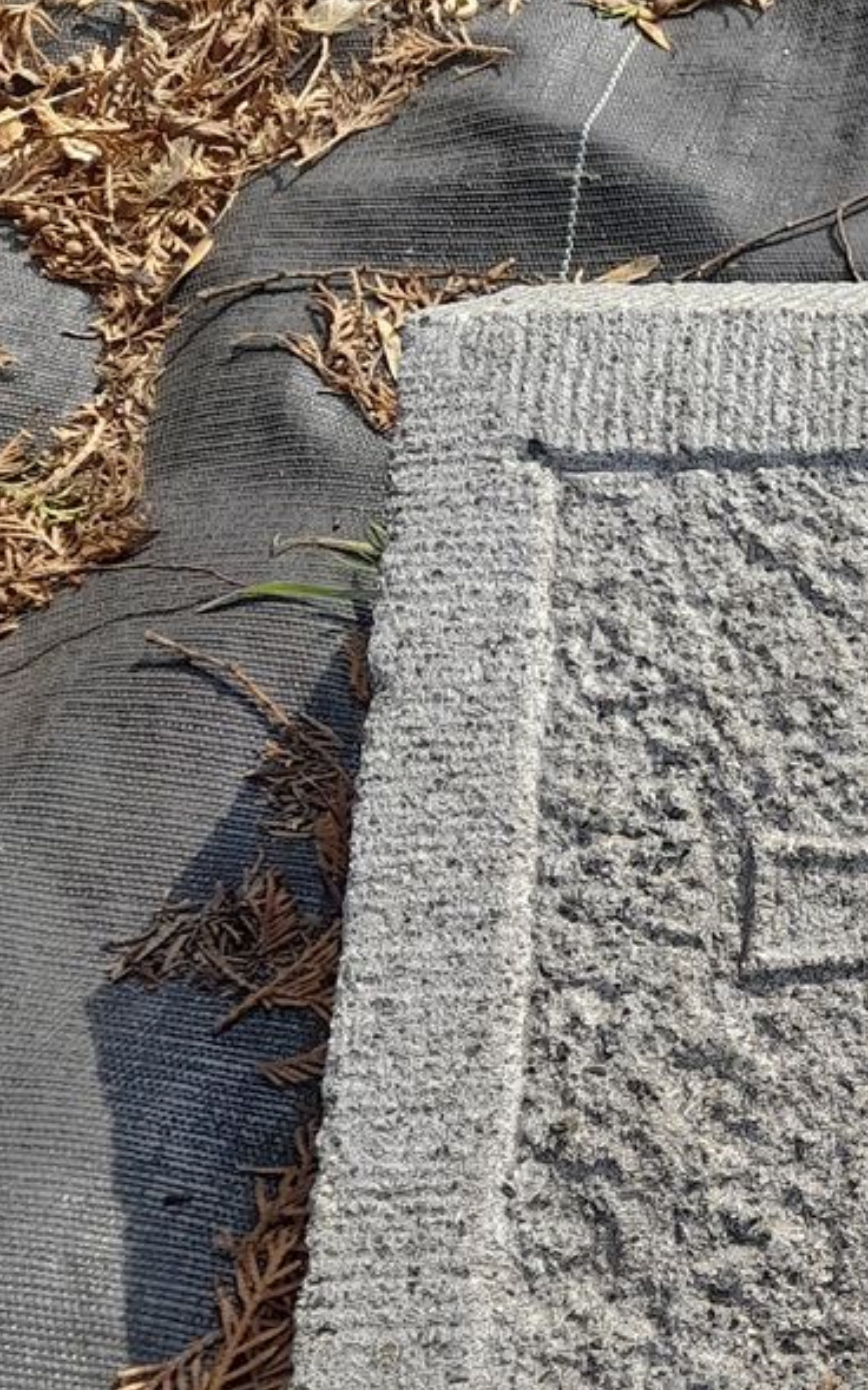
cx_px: 1231
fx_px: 2385
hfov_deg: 18.6
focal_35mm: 63
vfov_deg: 32.3
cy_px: 873
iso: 20
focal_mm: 4.6
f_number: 2
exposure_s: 1/213
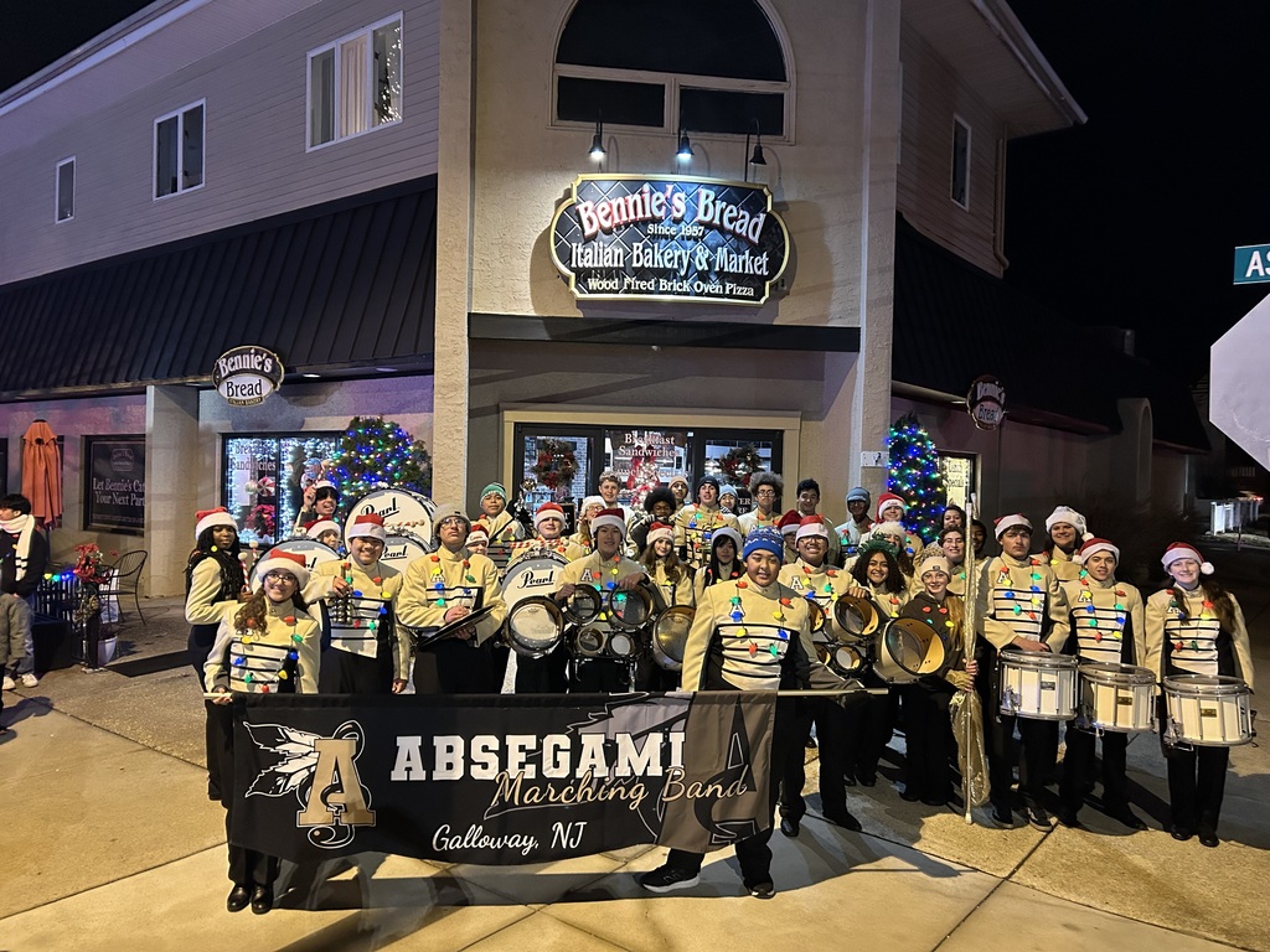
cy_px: 476
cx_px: 635
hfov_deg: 67.3
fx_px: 954
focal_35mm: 26
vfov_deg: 53.1
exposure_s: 1/40
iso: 640
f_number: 1.5
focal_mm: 5.7
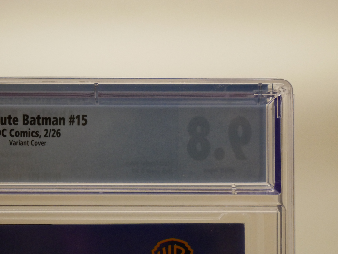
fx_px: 977
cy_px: 127
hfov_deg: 19.6
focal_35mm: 100
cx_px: 169
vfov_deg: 14.8
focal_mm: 50
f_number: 5.6
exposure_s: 1/125
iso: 2500
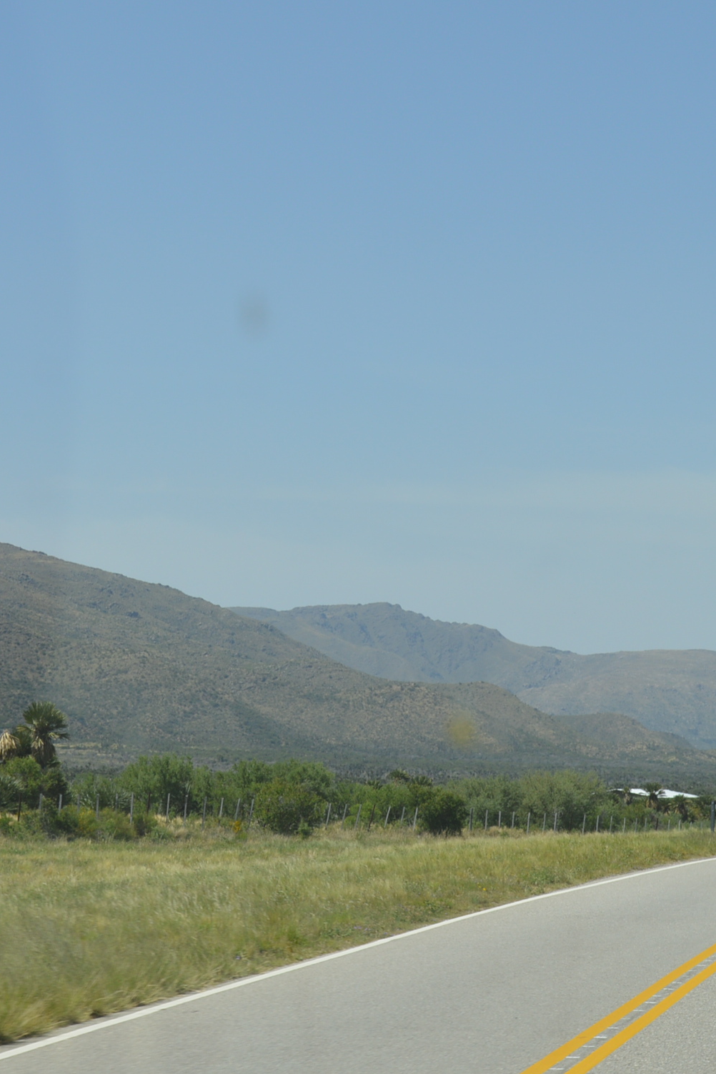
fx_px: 3938
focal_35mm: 132
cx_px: 356
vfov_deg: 15.5
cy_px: 468
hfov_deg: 10.4
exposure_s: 1/250
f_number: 8
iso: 100
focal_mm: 44
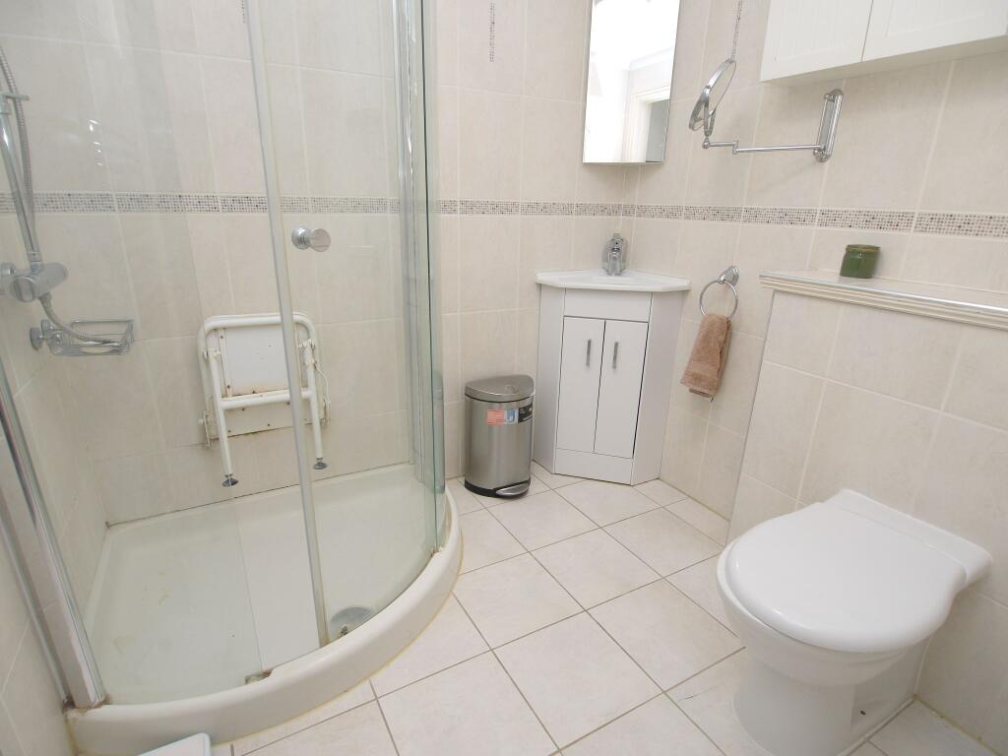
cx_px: 504
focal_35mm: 18
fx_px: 524
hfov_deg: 87.8
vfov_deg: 71.6
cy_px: 378
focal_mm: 9
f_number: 4
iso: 100
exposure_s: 1/60
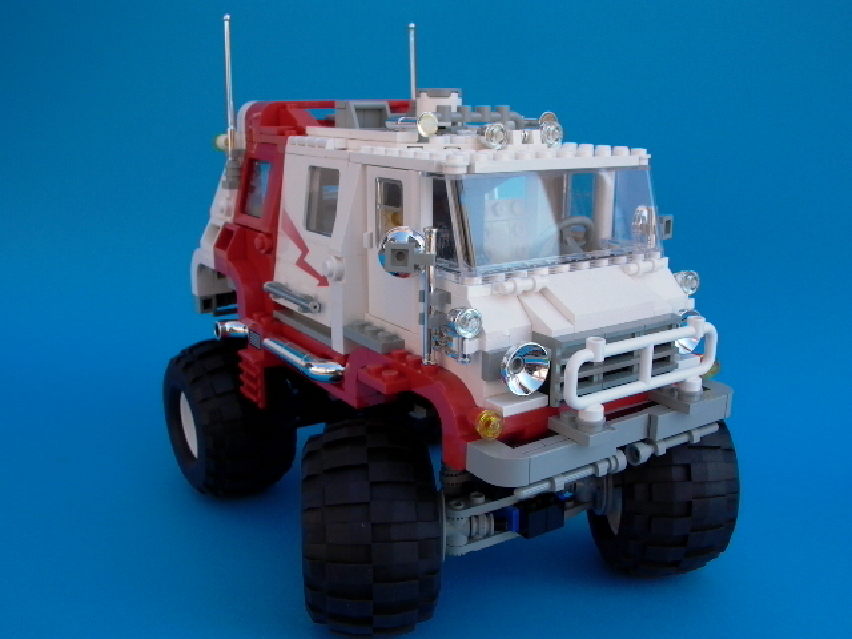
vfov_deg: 42.9
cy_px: 320
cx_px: 426
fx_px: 812
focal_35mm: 33
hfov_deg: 55.4
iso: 100
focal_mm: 7.13
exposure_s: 1/356
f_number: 4.03
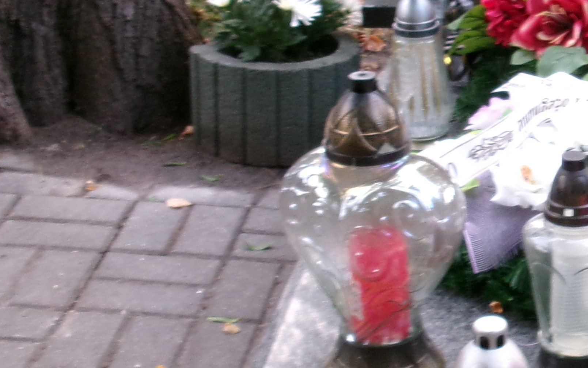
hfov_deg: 23.4
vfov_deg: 15.4
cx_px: 576
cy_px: 151
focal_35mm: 85
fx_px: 1362
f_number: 3.9
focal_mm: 5.1
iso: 177
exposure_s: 1/34
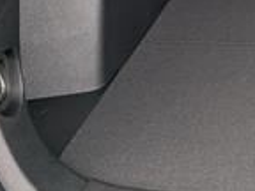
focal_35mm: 107
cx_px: 444
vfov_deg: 12.9
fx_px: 788
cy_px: -115
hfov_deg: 15.9
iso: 32
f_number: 1.68
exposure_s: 1/159
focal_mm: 6.9
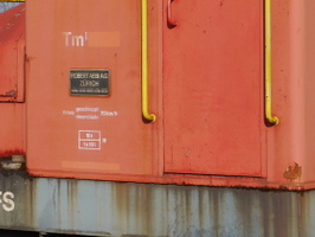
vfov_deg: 7.8
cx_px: 242
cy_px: 42
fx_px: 1731
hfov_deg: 10.4
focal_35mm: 190
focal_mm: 23
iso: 160
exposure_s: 1/400
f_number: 9
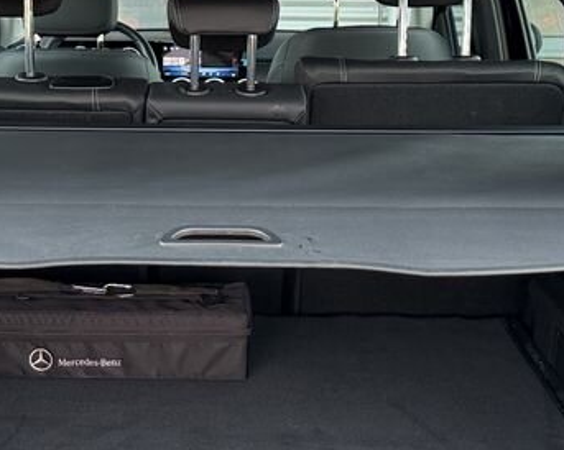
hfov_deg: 27.0
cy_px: 243
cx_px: 202
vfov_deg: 21.8
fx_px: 1168
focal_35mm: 70
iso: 200
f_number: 1.78
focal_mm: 6.76
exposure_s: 1/226
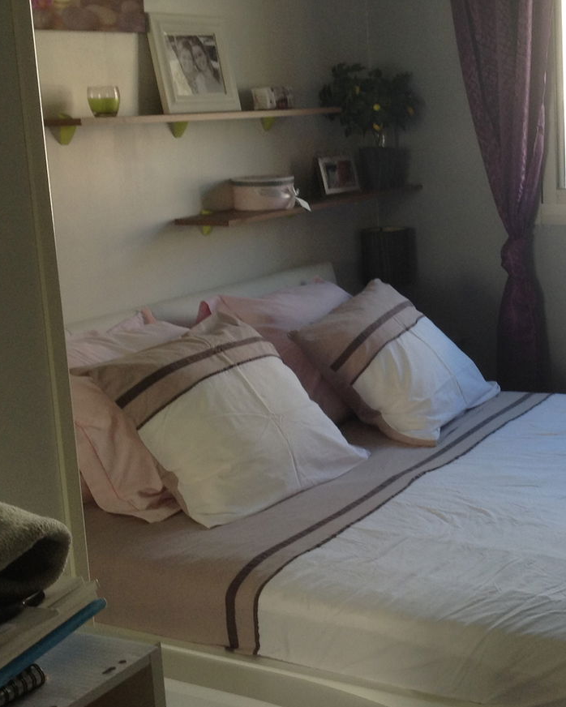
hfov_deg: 25.0
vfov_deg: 31.9
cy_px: 296
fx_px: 1235
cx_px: 508
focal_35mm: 59
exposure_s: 1/60
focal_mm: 3.3
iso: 32
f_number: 2.4
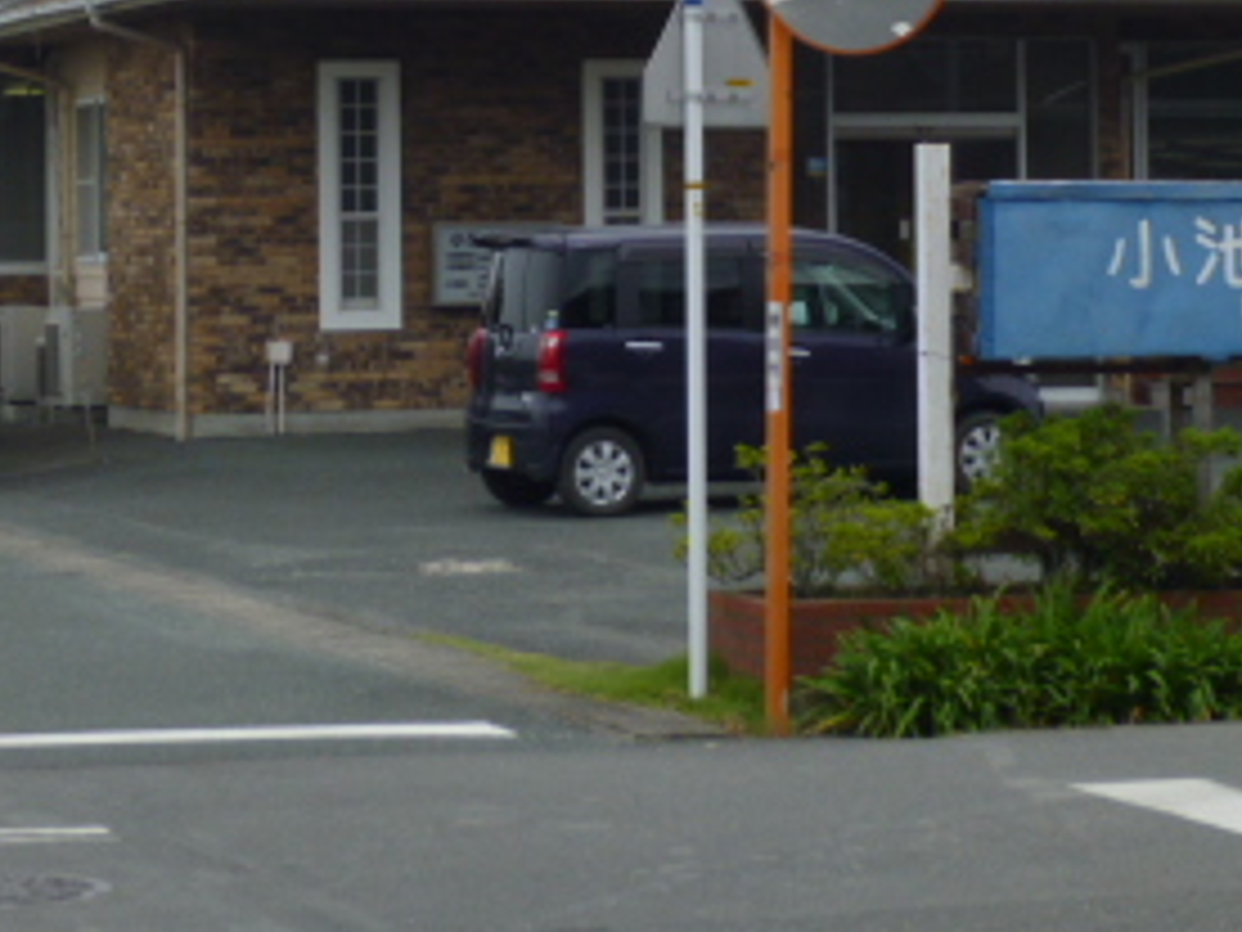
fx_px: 4987
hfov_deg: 14.2
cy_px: 41
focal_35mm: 139
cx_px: 738
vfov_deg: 10.6
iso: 100
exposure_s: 1/500
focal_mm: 10.7
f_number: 4.3
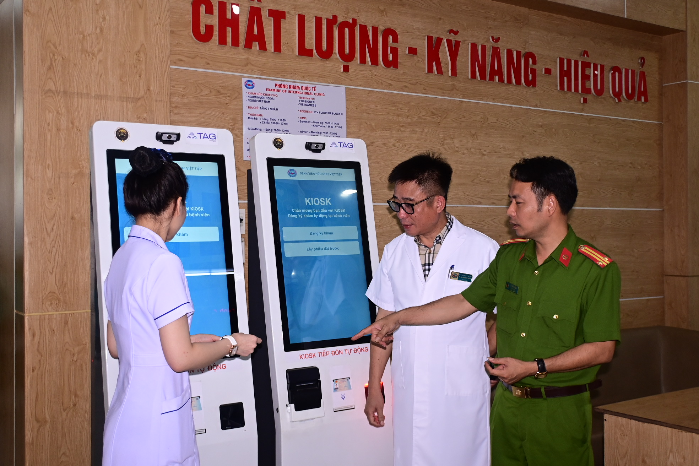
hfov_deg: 48.5
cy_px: 233
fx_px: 777
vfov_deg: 33.4
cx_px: 350
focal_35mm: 40
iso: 800
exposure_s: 1/200
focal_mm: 27
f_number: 5
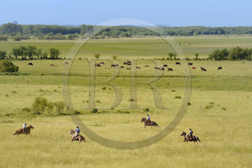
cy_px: 84
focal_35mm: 200
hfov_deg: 10.3
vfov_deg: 6.9
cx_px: 126
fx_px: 1400
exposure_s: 1/320
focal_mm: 200
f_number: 9
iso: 200
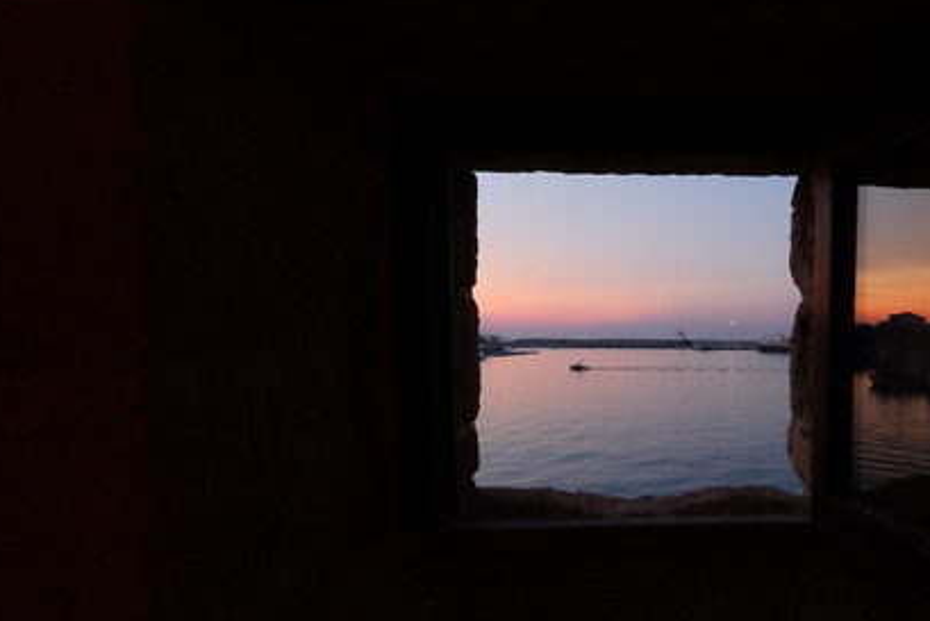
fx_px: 569
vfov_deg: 56.9
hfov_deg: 75.1
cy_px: 369
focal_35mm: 22
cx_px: 648
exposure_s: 1/18
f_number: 22
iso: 3200
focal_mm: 10
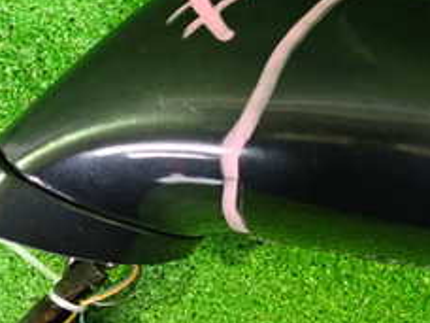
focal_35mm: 79
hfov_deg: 24.6
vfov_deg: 18.7
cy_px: 176
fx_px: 981
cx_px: 279
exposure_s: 1/25
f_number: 2.3
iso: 800
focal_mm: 5.4
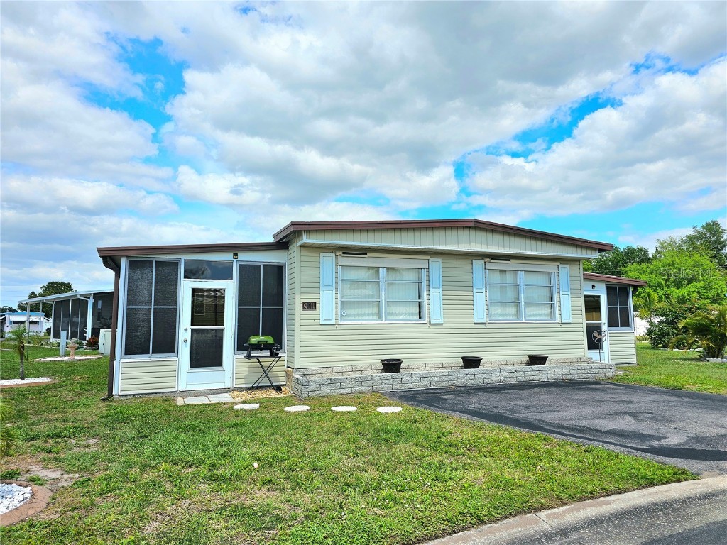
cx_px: 364
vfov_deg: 58.9
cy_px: 272
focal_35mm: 23
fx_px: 483
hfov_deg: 73.9
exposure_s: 1/1667
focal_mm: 6.3
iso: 10
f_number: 1.7
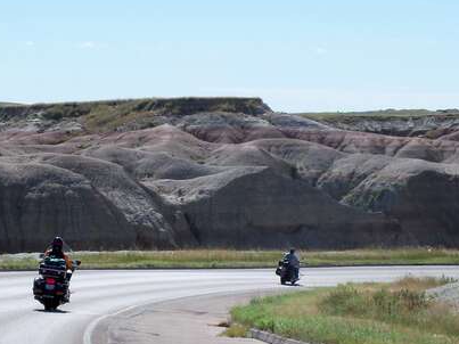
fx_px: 2081
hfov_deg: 12.6
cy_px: 164
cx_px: 208
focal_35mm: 157
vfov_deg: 9.4
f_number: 6.6
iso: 80
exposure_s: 1/500
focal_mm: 14
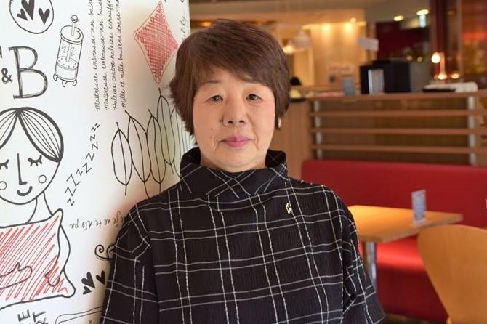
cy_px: 162
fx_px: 771
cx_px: 244
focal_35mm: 57
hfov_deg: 35.1
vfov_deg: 23.8
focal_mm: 38
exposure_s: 1/50
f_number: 4.5
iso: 400
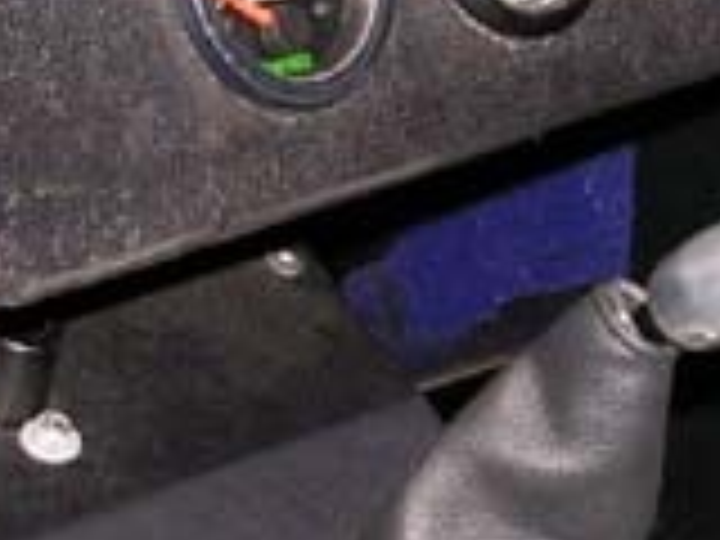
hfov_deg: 12.6
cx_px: 945
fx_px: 3162
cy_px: 369
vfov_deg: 9.8
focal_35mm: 152
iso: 66
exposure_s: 1/60.1
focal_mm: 5.8
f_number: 2.8
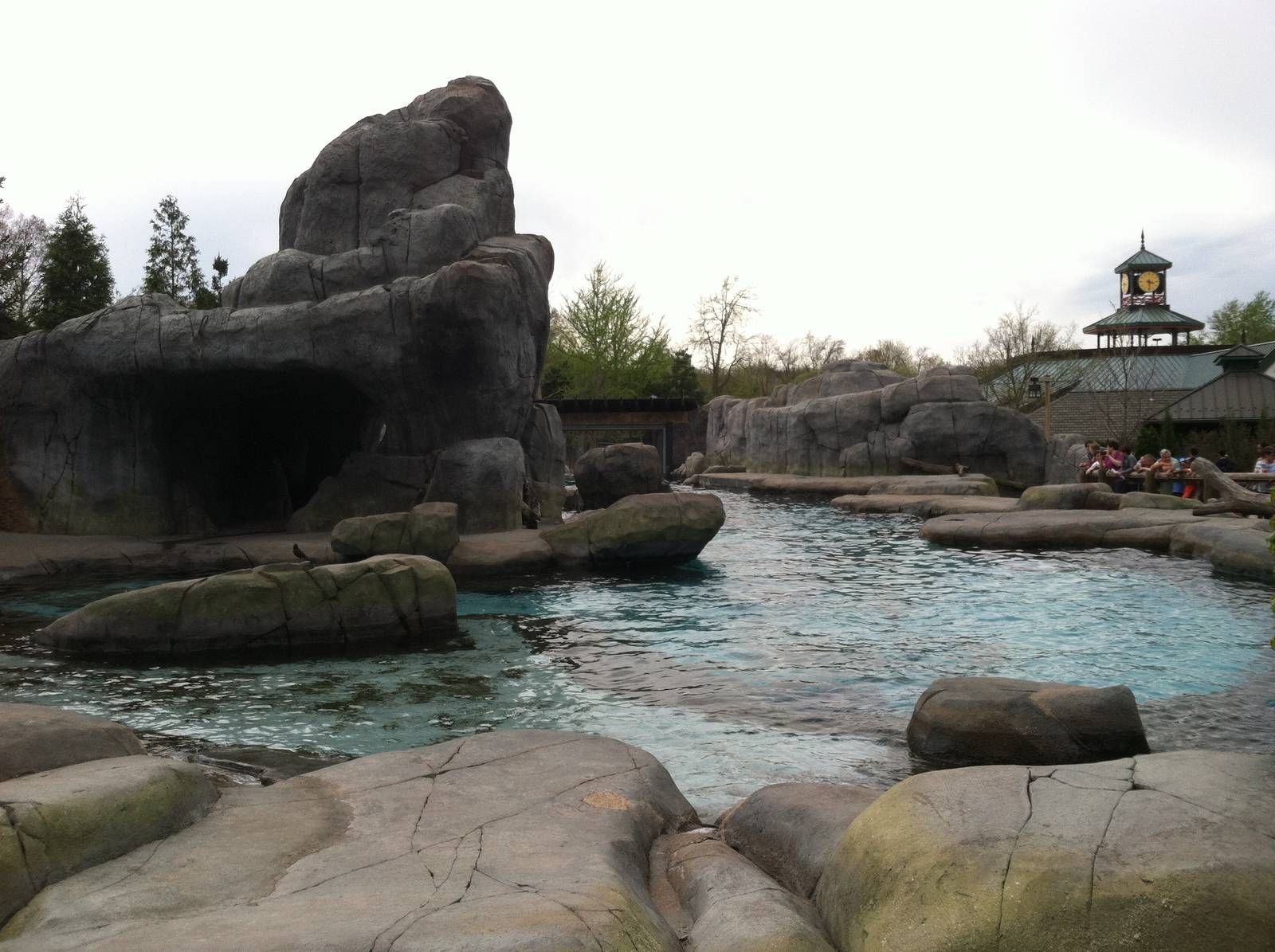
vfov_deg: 40.6
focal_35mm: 35
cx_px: 638
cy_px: 476
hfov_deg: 52.7
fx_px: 1287
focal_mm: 3.85
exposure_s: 1/789
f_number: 2.8
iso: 80
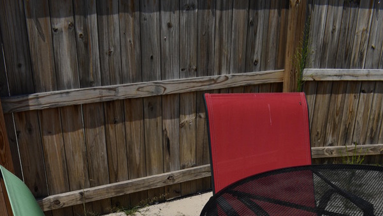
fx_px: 437
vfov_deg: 24.1
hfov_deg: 47.4
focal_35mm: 43
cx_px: 189
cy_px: 285
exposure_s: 1/1250
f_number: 10
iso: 200
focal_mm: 18
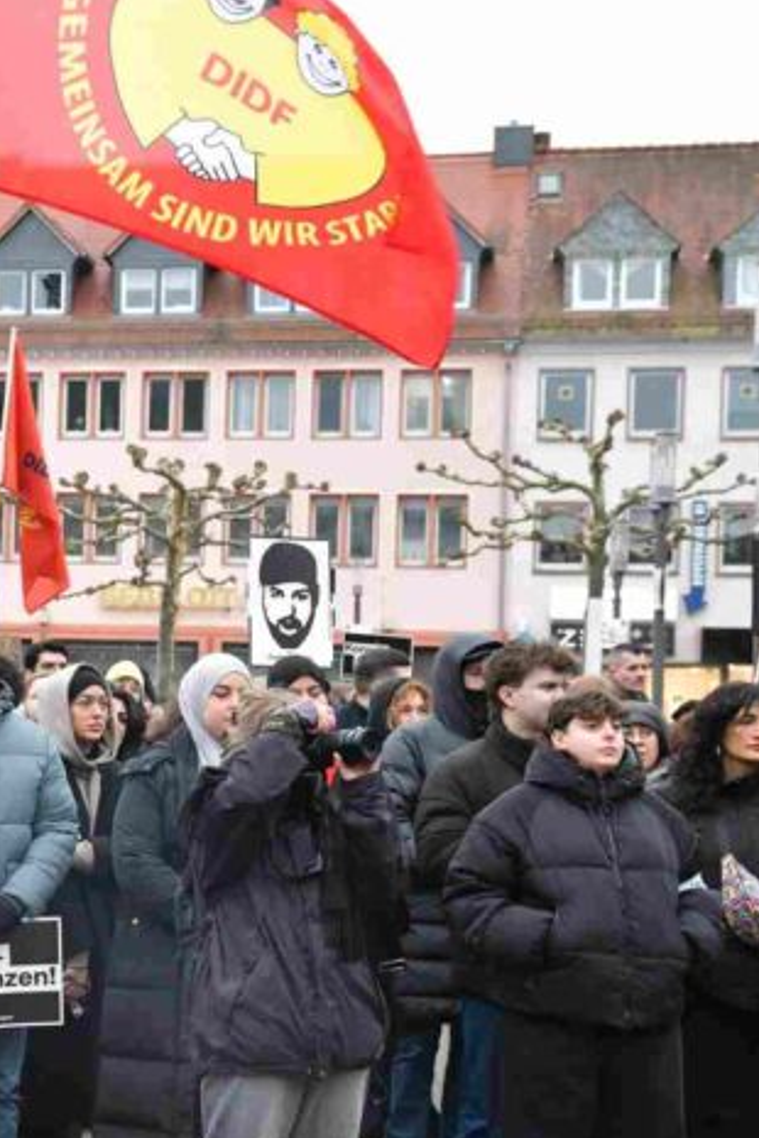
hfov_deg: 15.8
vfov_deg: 24.4
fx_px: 2625
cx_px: -171
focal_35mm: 83
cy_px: 689
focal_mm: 42
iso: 1600
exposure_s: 1/50
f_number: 7.1
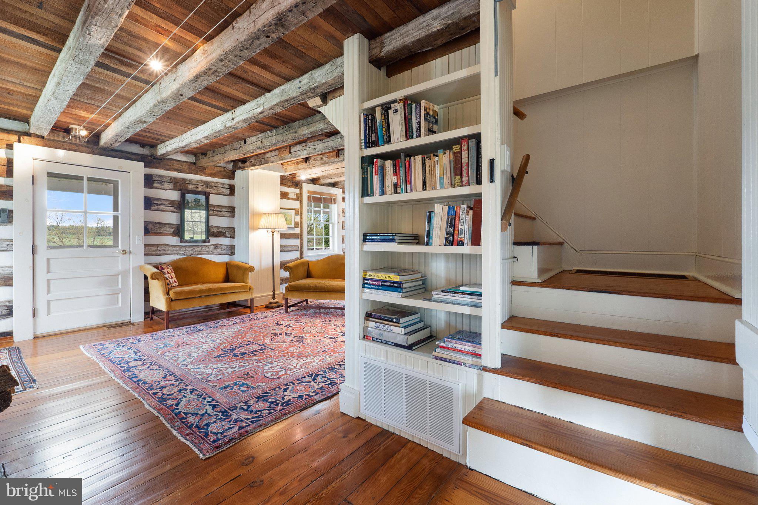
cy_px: 252
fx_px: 316
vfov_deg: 77.3
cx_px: 379
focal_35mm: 15
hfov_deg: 100.4
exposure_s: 1/2.5
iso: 800
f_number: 8
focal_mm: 10
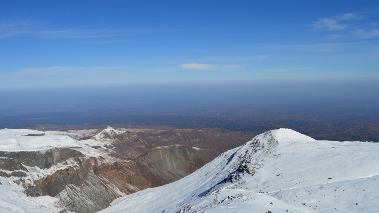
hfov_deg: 66.1
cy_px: 113
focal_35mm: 29
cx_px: 190
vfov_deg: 40.1
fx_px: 291
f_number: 11
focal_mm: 18
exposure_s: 1/500
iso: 180
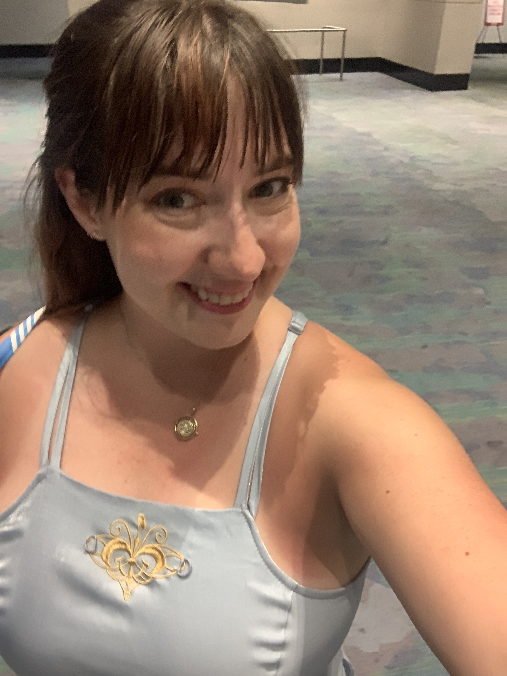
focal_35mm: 32
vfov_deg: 56.8
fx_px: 625
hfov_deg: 44.2
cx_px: 254
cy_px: 338
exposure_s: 1/24
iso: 500
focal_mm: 2.87
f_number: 2.2
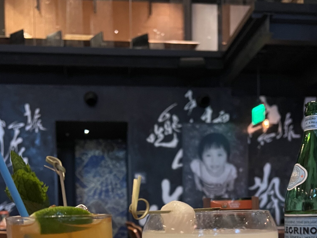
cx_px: 157
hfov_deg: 42.9
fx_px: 403
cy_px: 235
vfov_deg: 30.6
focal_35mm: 44
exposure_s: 1/30
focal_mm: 5.7
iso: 500
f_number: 1.5
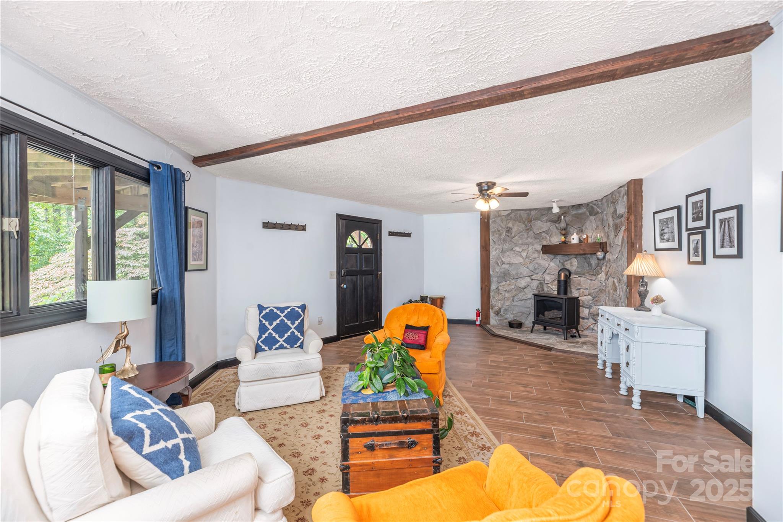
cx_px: 392
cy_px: 261
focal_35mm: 14
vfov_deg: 81.2
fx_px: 305
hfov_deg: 104.2
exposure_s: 1/8
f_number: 7.1
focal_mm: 14
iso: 320
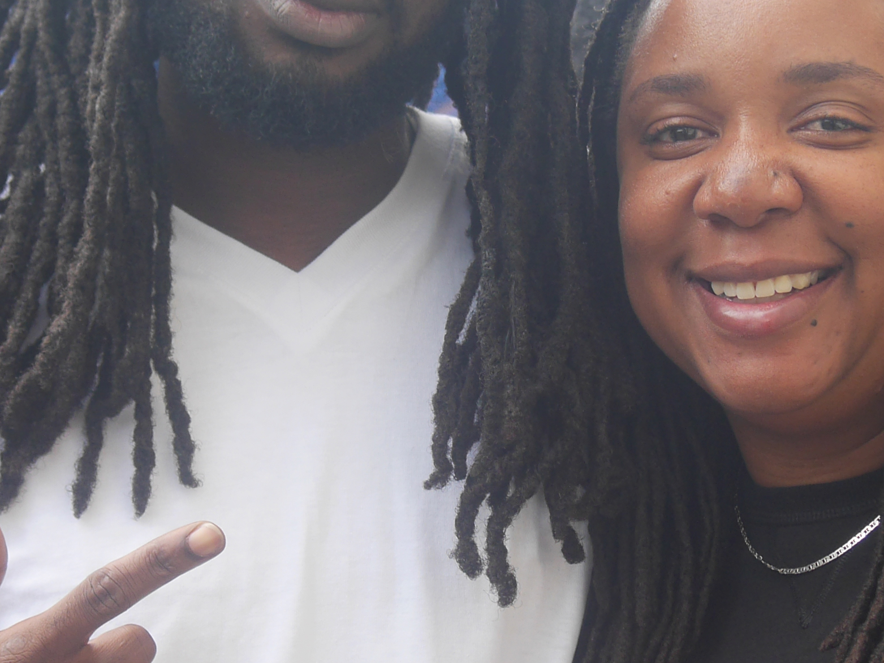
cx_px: 599
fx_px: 2861
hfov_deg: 17.5
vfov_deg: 13.2
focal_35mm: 112
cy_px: 423
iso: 200
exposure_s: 1/100
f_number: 4
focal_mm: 19
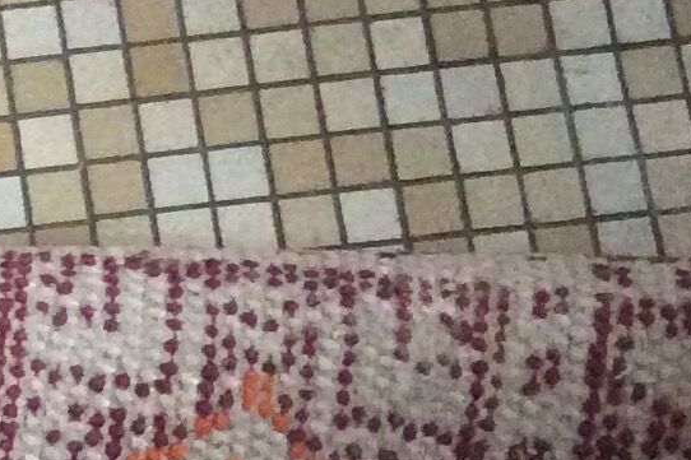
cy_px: 558
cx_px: -219
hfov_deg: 12.5
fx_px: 3051
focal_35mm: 159
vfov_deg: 8.5
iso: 320
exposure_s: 1/17
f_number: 2.4
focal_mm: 3.3
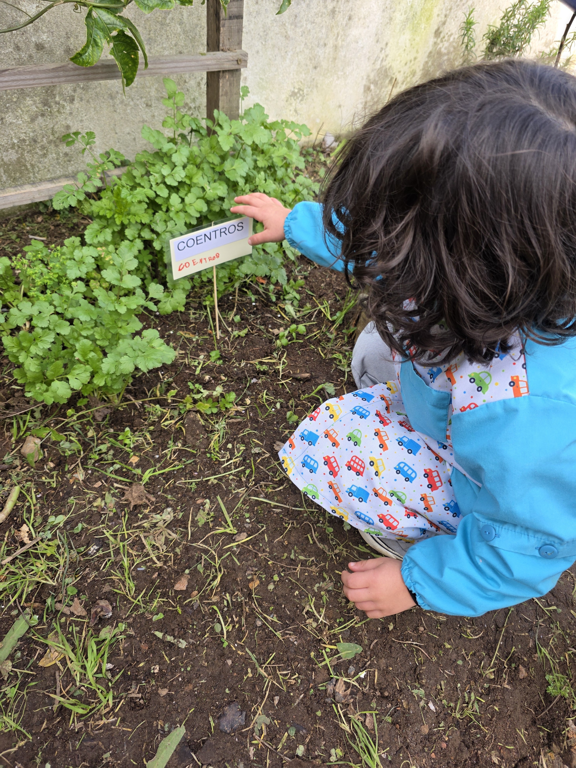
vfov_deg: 73.9
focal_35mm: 23
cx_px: 288
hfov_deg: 58.9
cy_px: 384
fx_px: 510
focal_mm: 6.3
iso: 40
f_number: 1.7
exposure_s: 1/359
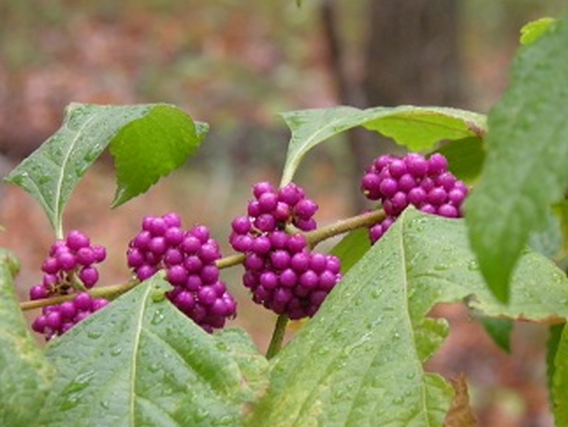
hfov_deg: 9.2
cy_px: 230
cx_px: 331
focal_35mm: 215
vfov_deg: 6.9
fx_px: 3532
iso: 320
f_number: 4.1
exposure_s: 1/60
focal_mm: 29.2
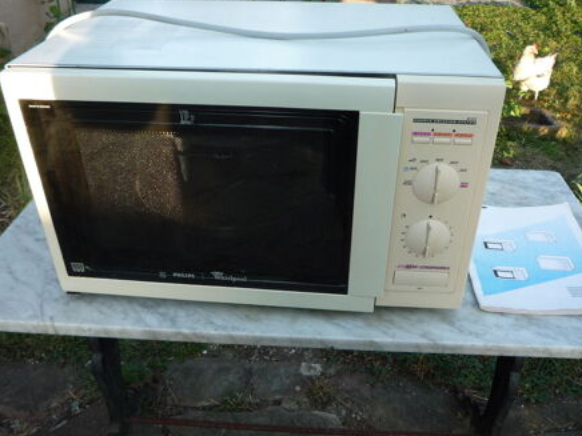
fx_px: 555
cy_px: 231
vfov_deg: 42.9
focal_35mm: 33
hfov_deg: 55.3
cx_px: 311
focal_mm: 5.2
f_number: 4
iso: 100
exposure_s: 1/100
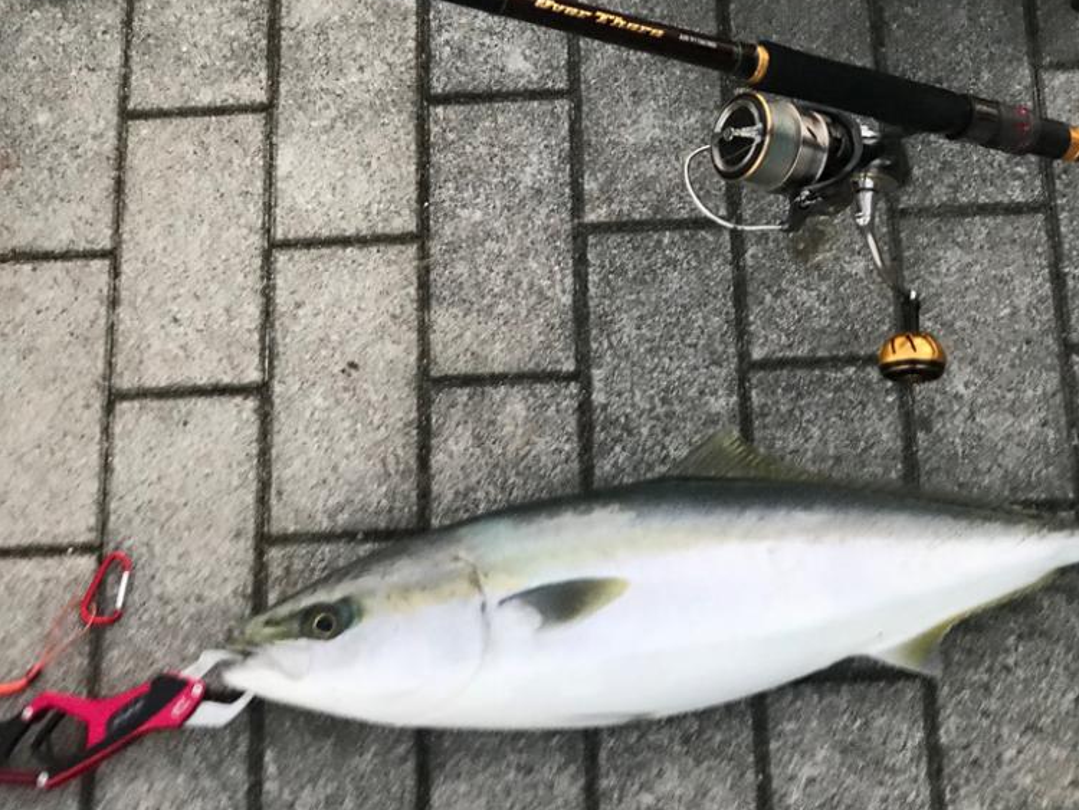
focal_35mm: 76
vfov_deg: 19.4
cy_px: 386
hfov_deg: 25.6
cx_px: 557
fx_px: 2370
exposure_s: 1/60
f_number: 2.8
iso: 250
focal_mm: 6.6
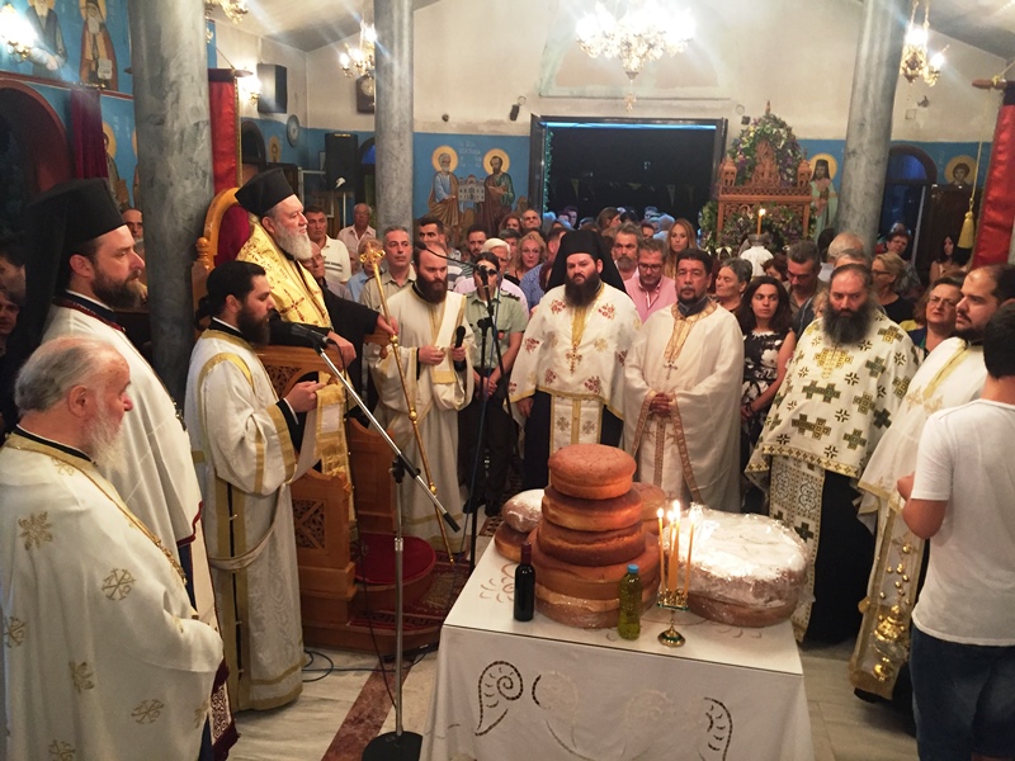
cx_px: 508
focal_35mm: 29
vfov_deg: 48.2
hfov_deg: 61.7
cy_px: 380
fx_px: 850
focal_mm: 4.15
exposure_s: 1/33
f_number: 2.2
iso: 200
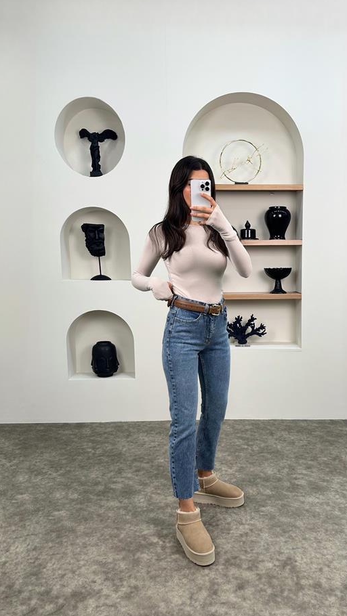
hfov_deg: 42.4
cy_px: 309
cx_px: 226
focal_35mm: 27
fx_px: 442
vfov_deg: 69.9
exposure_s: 1/253
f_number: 1.78
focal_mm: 6.86
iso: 80
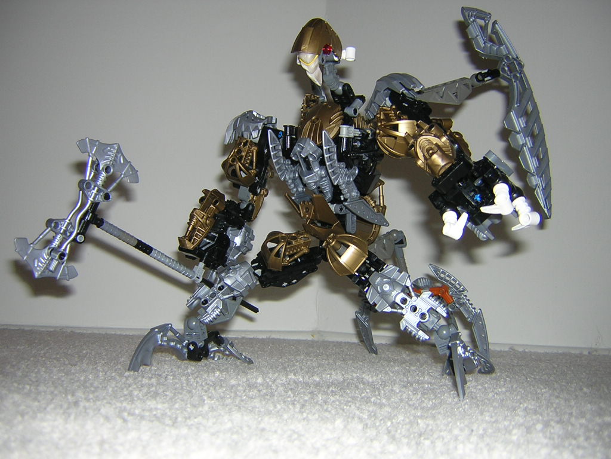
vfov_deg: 39.7
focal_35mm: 36
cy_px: 230
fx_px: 635
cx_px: 306
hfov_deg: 51.4
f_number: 2.6
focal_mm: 4.7
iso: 100
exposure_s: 1/60.1
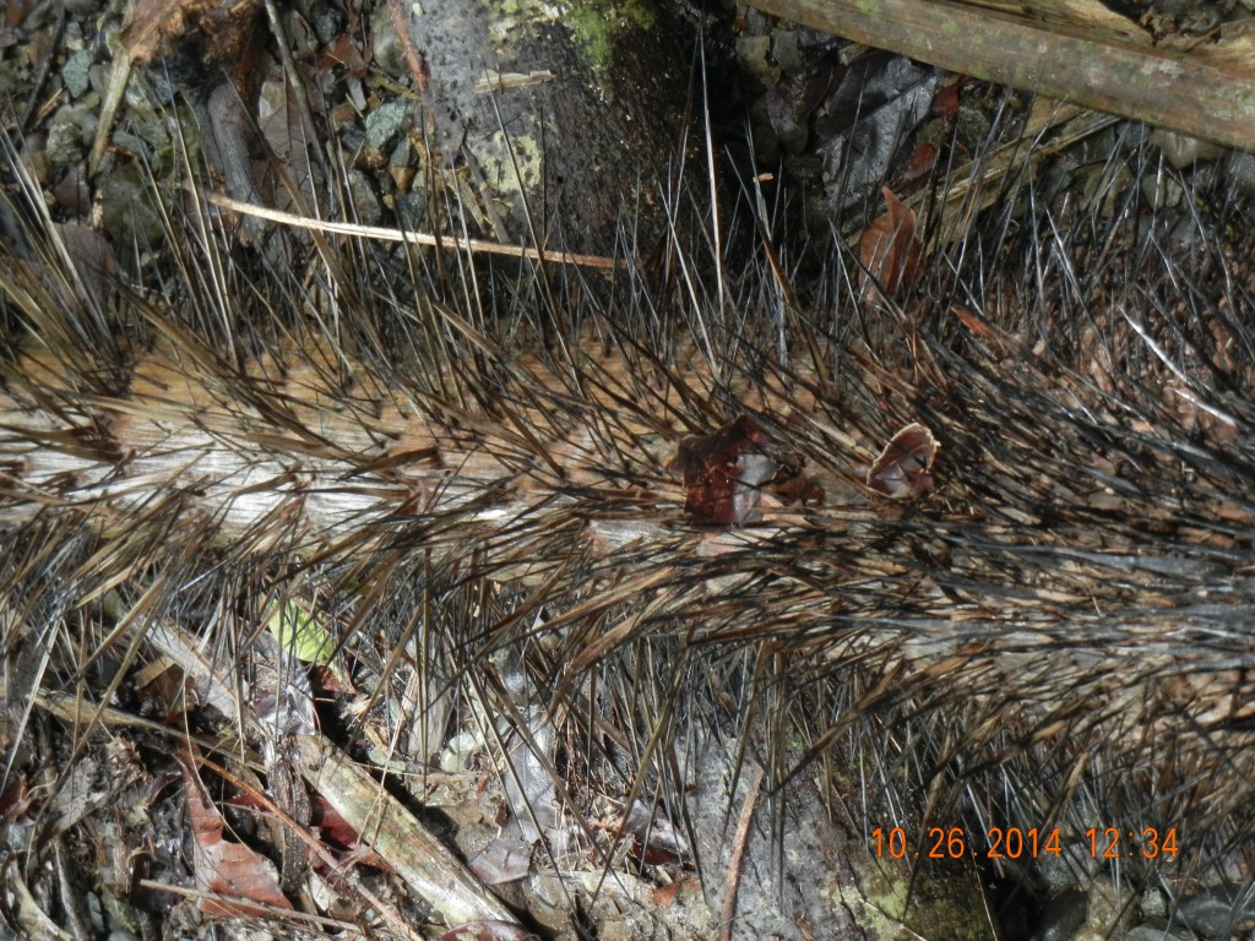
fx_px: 3698
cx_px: 628
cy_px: 470
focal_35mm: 102
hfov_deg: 19.3
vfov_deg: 14.5
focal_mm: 18.3
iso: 400
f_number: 4.5
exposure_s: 1/22.3
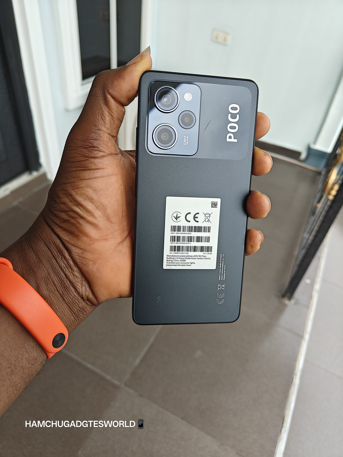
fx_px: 317
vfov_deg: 71.6
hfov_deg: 56.8
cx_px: 172
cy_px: 228
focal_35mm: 24
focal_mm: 5.59
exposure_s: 1/122
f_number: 1.8
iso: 50
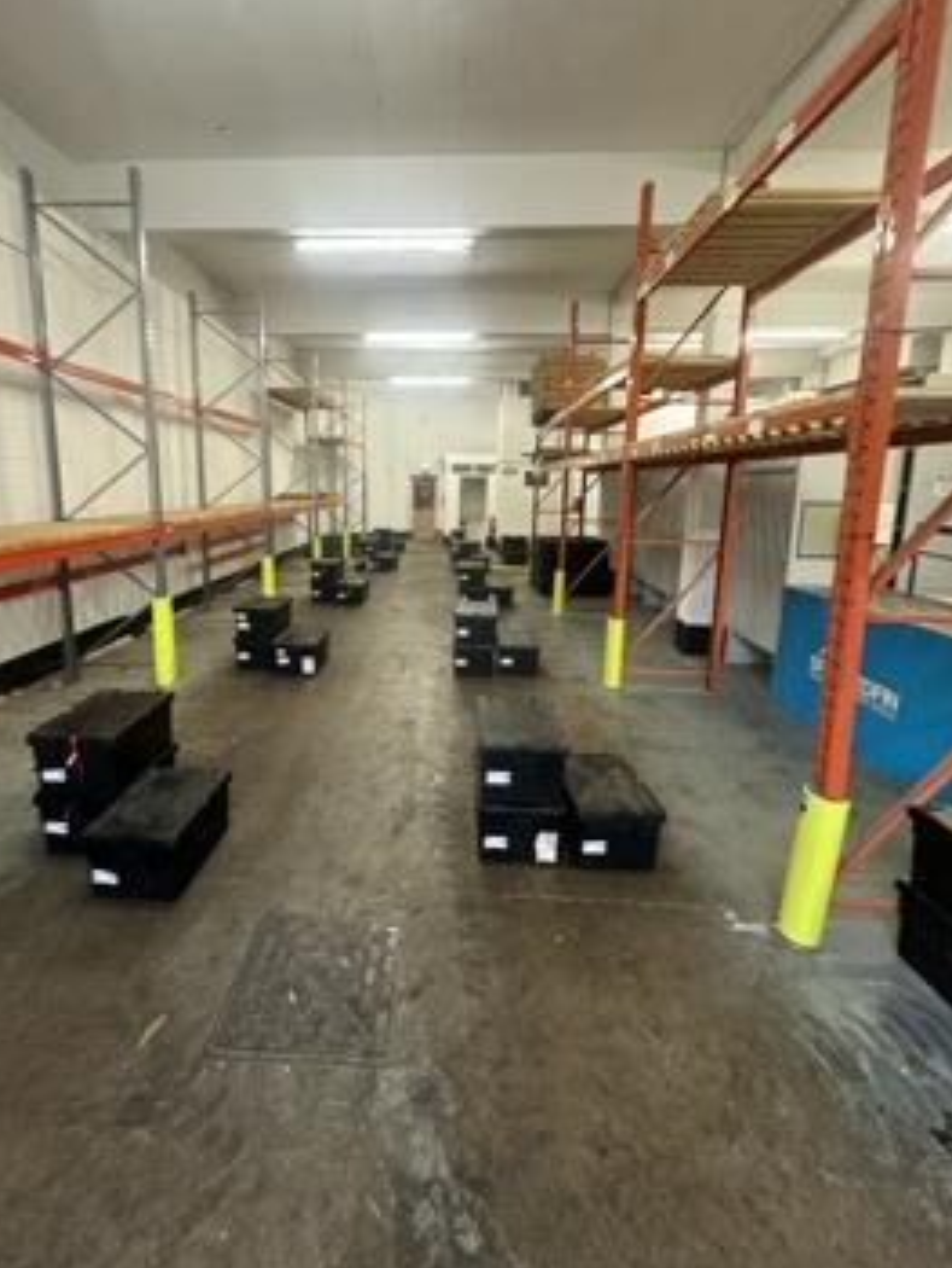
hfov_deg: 77.9
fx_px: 586
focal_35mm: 16
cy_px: 580
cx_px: 427
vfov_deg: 94.2
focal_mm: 2.22
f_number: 2.2
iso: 250
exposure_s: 1/50
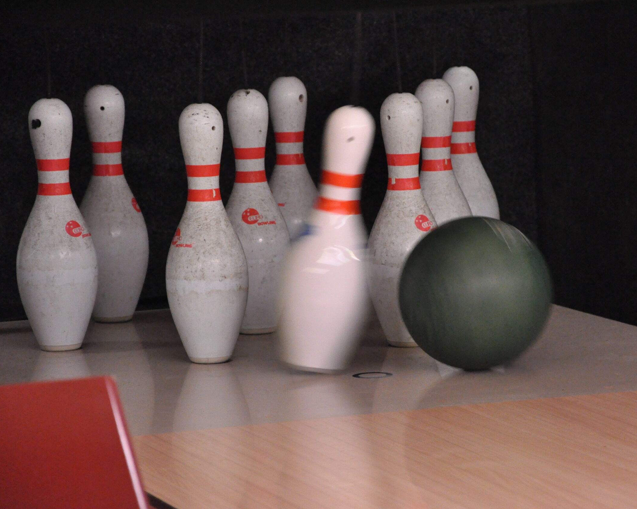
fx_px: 3366
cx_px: 364
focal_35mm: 179
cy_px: 255
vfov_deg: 8.7
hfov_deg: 10.8
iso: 3200
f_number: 5.6
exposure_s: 1/125
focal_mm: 105
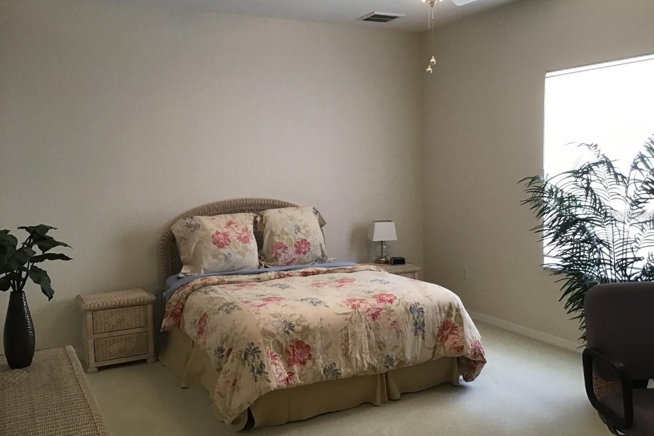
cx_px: 334
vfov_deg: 40.0
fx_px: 600
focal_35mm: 33
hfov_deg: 57.2
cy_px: 214
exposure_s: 1/30
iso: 80
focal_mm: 3.3
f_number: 2.4
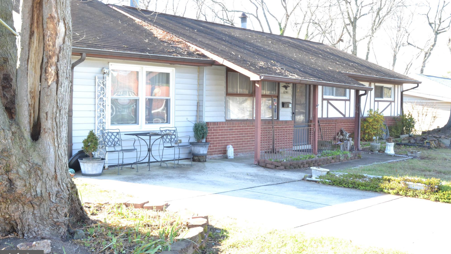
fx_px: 538
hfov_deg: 45.5
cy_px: 112
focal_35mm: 45
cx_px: 224
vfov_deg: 26.5
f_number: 16
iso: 800
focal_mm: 28
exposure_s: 1/25
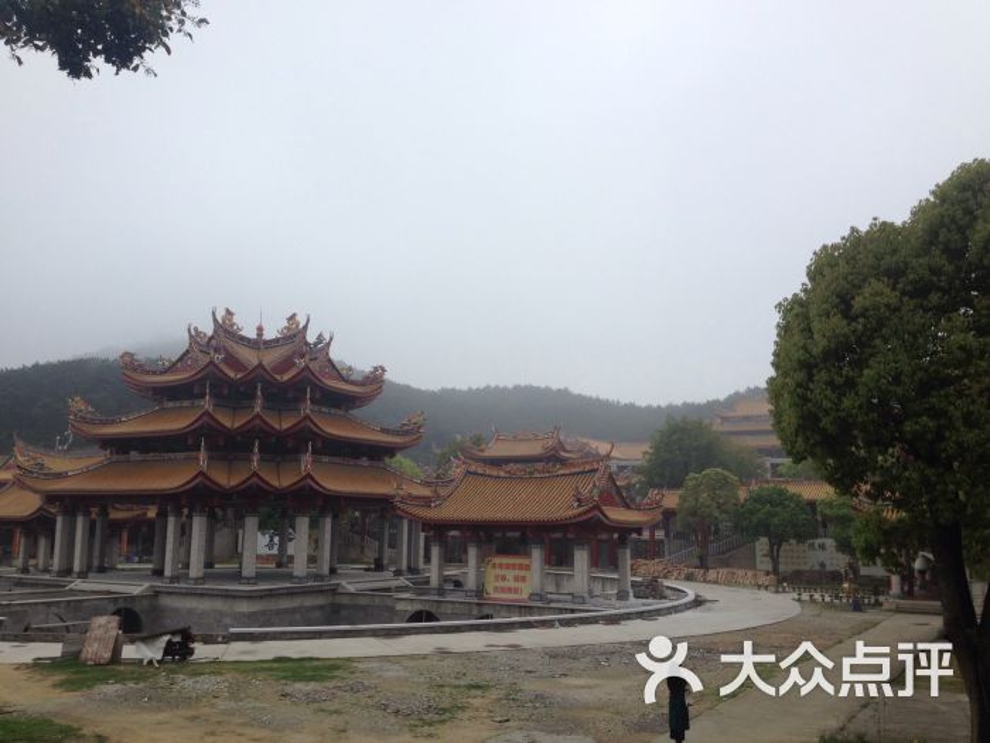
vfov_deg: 40.7
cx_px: 495
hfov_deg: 52.6
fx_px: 1001
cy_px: 372
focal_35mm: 35
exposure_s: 1/587
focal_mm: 4.28
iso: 50
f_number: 2.4
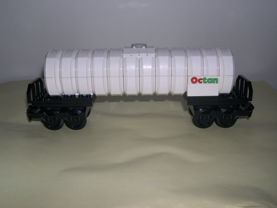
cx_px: 138
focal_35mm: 38
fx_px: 304
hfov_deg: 49.0
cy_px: 104
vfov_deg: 37.7
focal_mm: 8
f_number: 7.6
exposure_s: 1/60
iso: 100
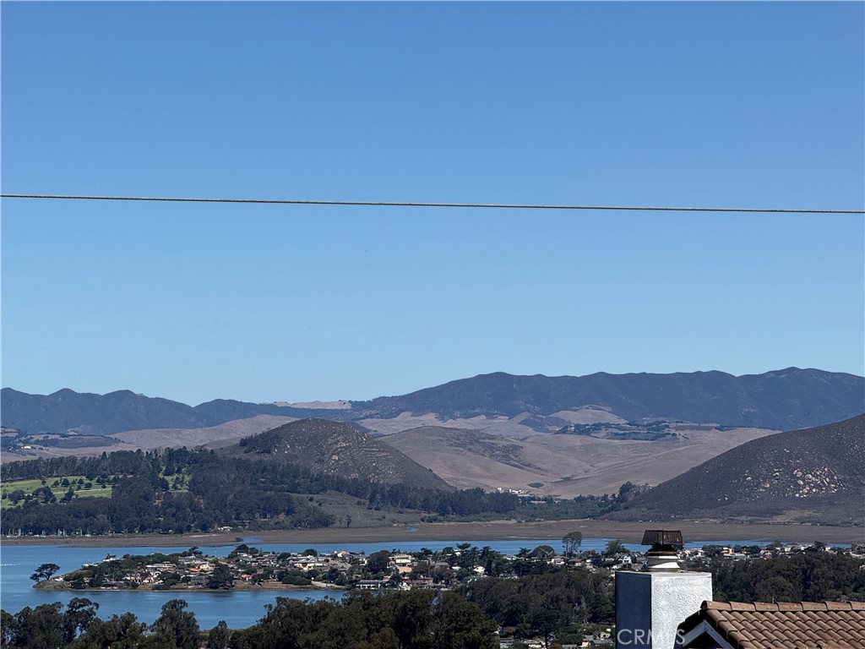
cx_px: 432
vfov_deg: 12.3
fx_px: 2999
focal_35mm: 120
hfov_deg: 16.4
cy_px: 324
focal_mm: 15.66
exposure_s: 1/2933
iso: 64
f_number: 2.8
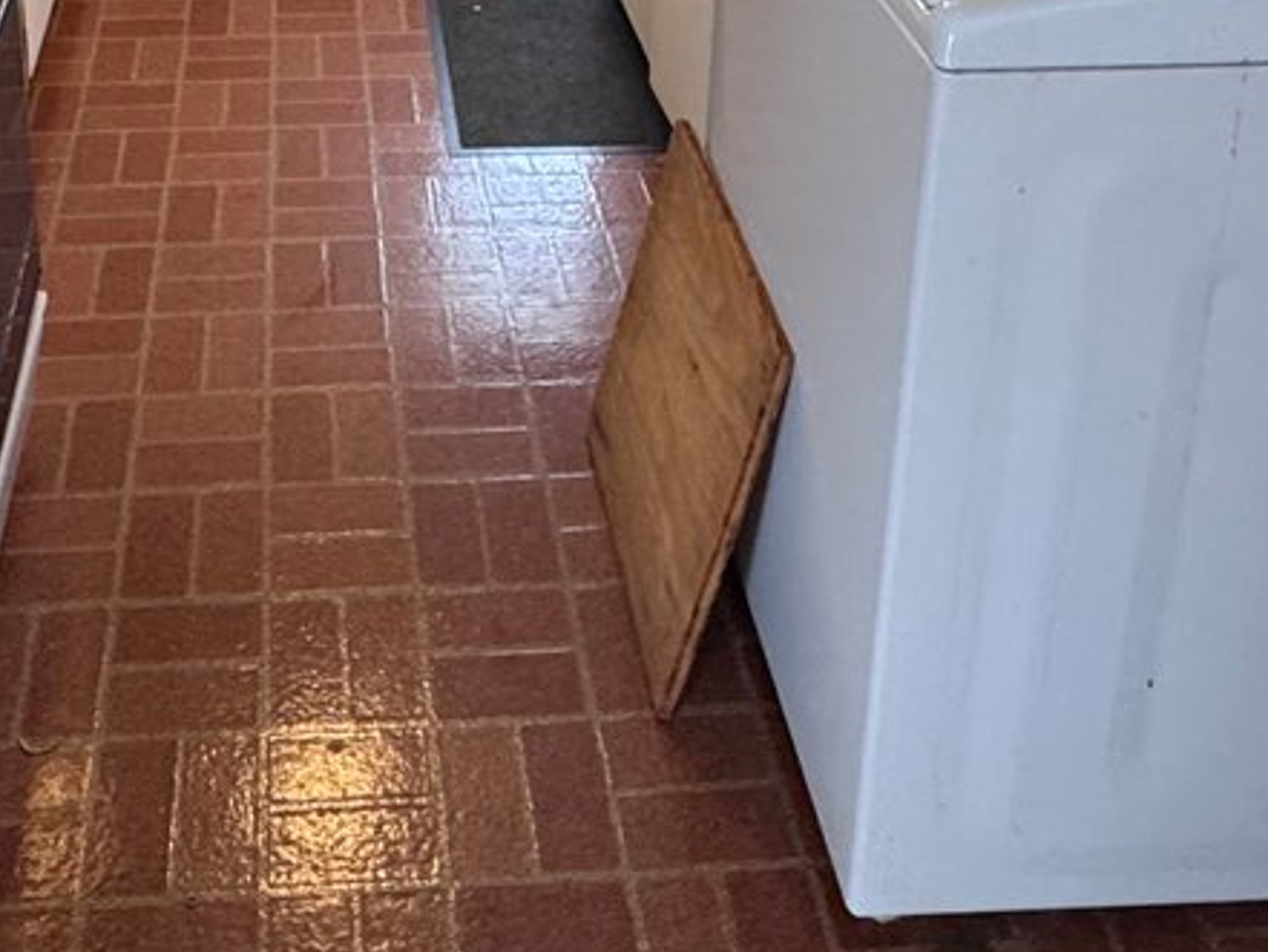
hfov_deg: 39.0
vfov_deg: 26.4
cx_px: 378
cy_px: -234
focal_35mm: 48
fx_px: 1759
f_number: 2.2
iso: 500
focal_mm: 2.22
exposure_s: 1/60
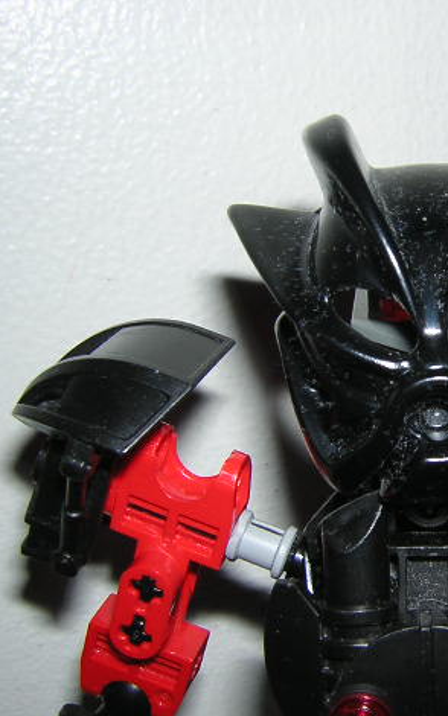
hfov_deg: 23.8
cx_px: 451
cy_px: 364
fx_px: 1015
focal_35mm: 52
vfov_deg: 38.9
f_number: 5.2
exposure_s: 1/60.1
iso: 100
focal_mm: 4.7
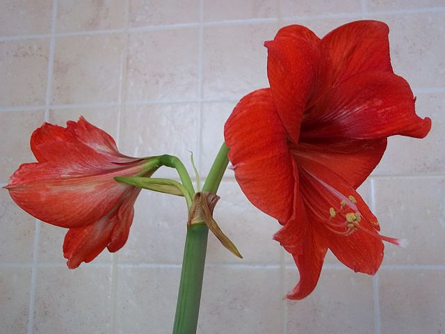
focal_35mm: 40
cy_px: 167
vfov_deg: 36.0
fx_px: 514
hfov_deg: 46.8
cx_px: 222
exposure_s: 1/25
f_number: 3.2
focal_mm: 7.1
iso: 160
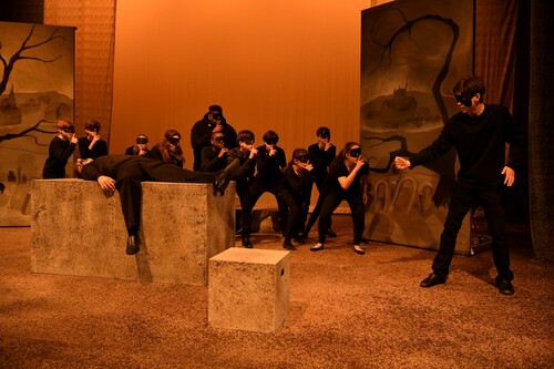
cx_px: 277
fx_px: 477
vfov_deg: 42.3
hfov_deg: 60.3
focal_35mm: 31
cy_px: 184
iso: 1600
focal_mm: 31
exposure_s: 1/100
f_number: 5.6
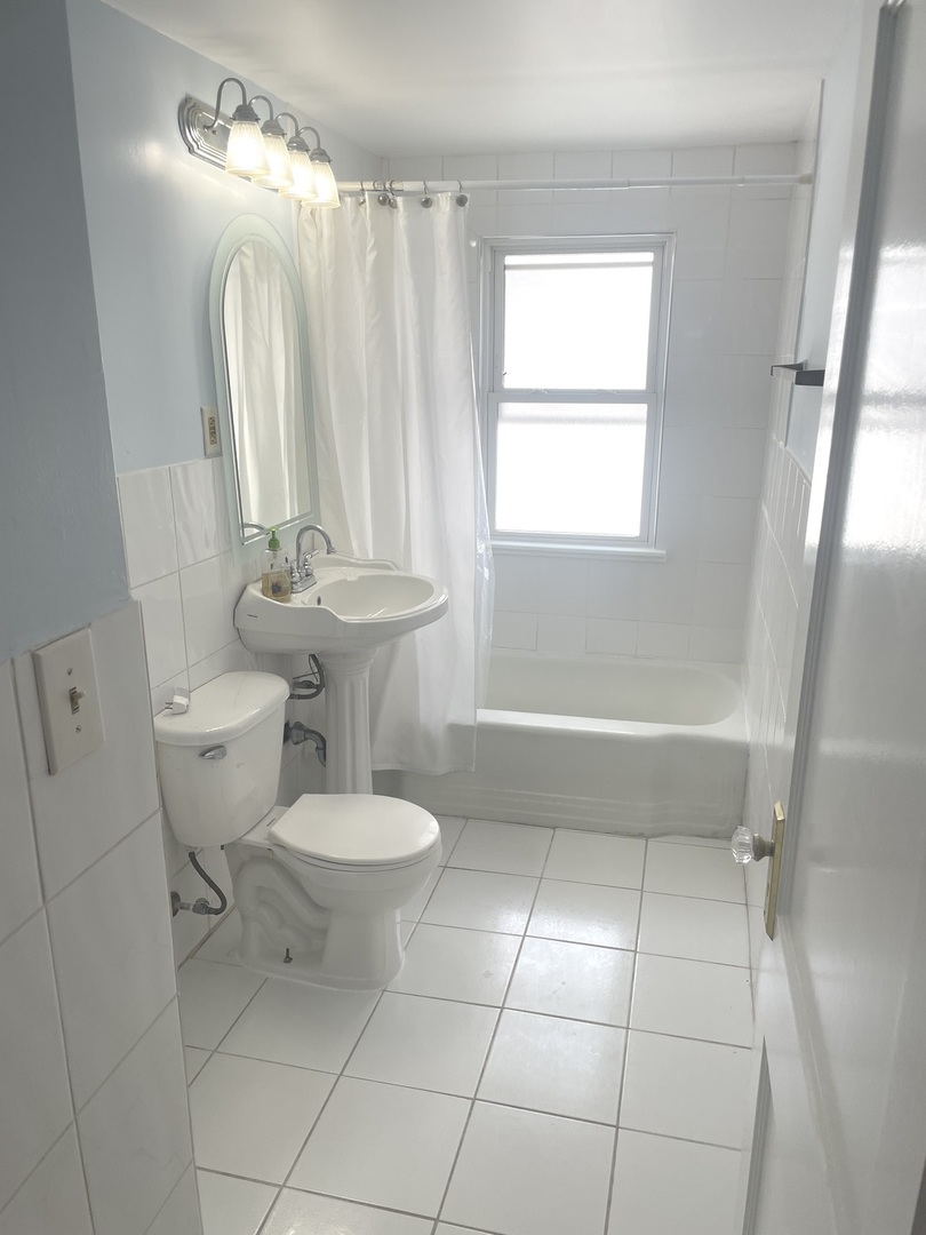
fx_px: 927
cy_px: 618
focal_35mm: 26
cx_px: 463
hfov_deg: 53.1
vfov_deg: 67.3
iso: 32
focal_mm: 4.2
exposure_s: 1/461
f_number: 1.6
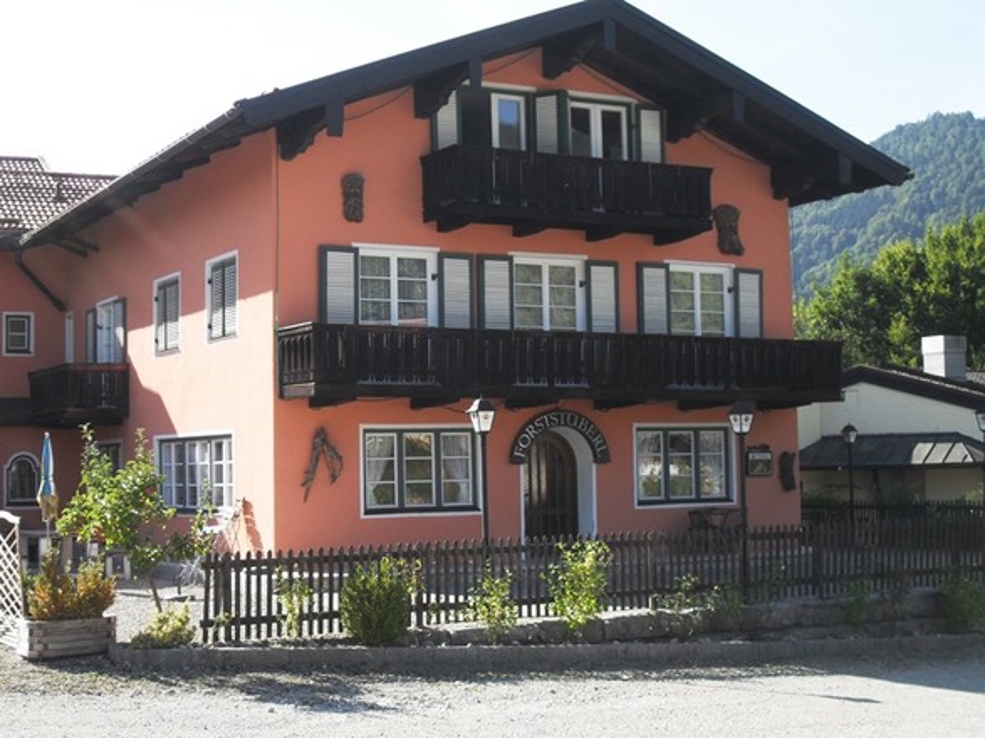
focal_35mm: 60
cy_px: 369
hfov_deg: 32.2
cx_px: 492
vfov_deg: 24.4
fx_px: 1707
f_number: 3.7
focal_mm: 10.5
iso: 100
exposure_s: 1/350
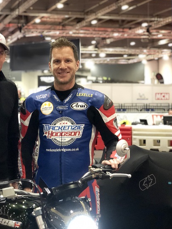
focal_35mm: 77
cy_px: 113
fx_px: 510
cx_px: 26
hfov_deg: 18.9
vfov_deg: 25.3
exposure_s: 1/33
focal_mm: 6.6
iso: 800
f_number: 2.8
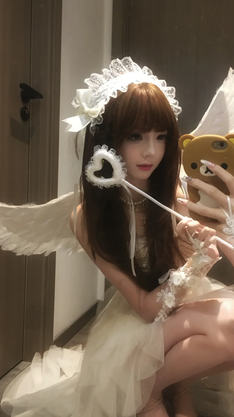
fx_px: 364
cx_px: 150
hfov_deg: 35.4
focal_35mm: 33
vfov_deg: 59.5
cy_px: 204
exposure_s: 1/17
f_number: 2.2
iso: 250
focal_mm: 4.15
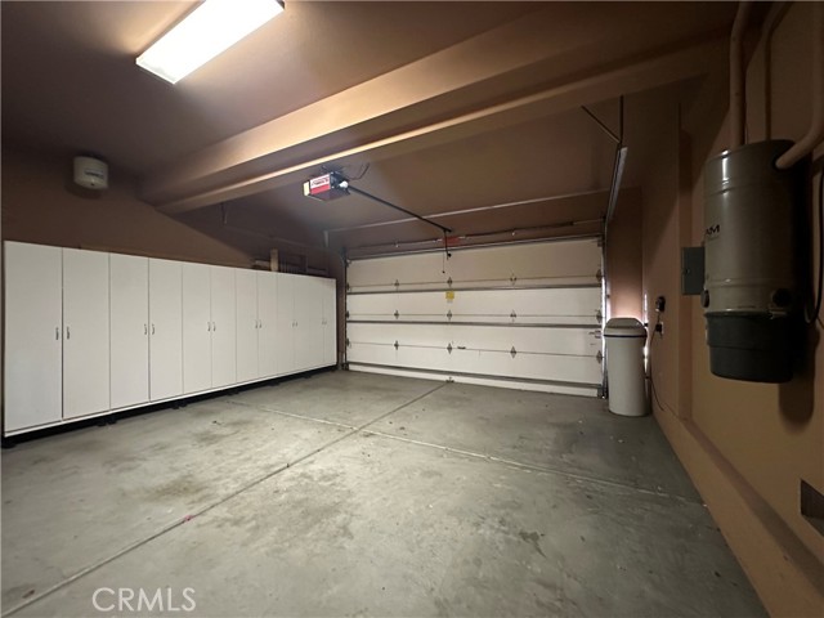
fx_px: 333
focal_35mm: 14
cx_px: 412
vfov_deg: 85.7
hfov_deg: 102.1
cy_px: 309
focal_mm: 2.22
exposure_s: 1/40
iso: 1250
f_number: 2.2
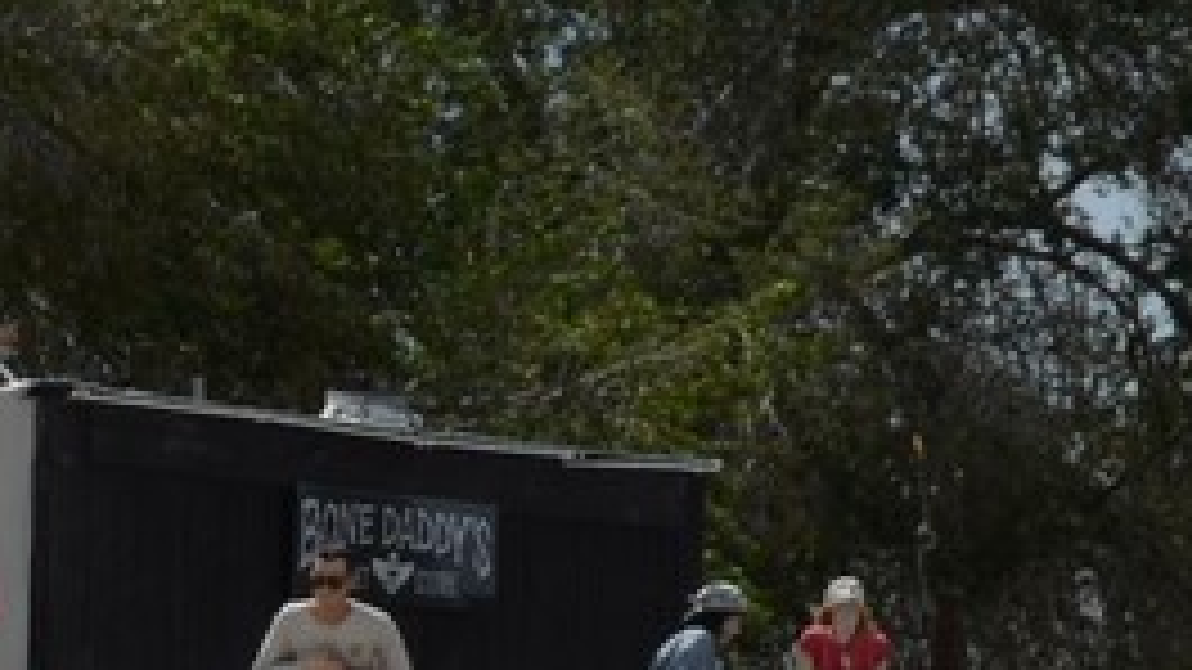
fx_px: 14980
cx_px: -1161
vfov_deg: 2.6
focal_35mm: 474
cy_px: 1403
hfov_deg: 4.5
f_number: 10
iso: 100
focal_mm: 50
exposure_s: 1/400
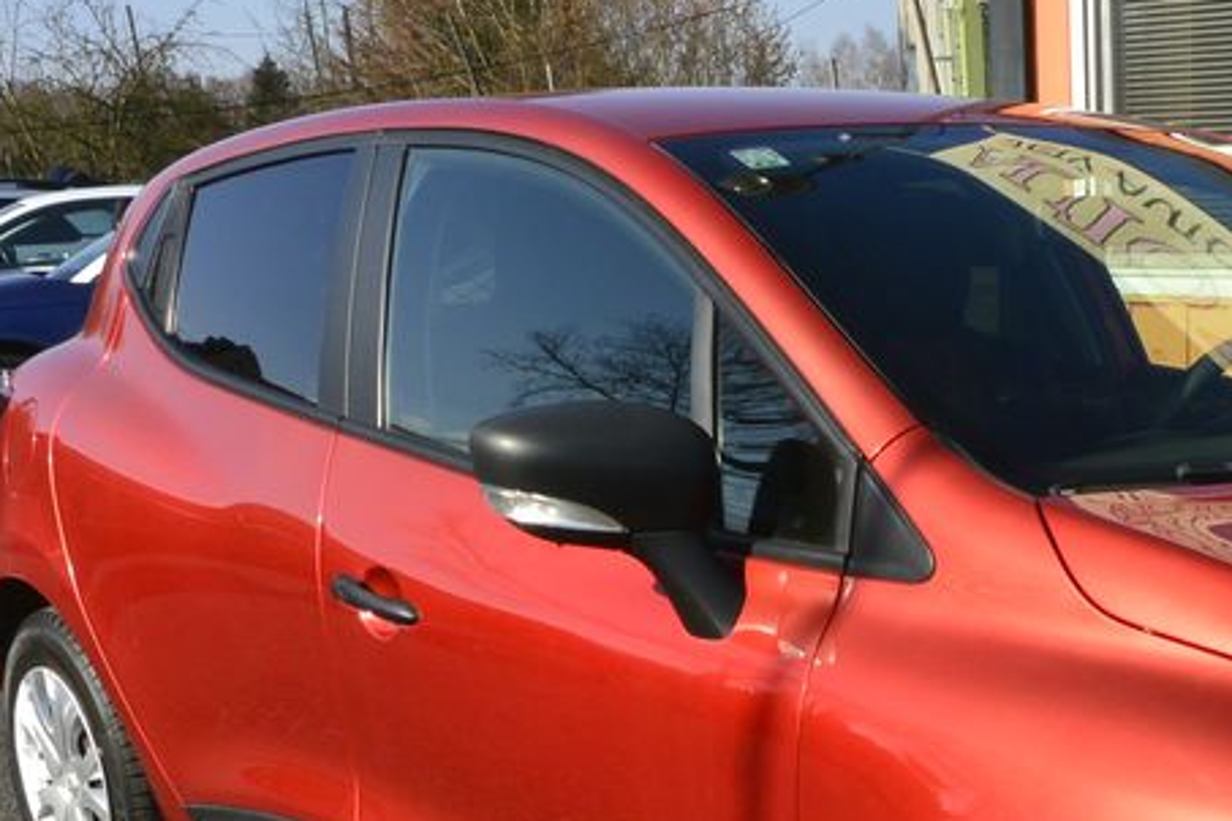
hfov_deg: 30.7
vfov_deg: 21.3
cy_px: 869
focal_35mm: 61
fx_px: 2087
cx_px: 1213
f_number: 11
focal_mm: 10
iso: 160
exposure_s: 1/250
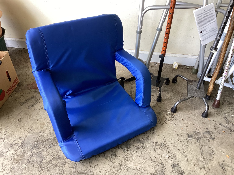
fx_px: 210
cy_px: 88
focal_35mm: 31
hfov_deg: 58.3
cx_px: 117
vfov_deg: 45.4
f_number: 2.4
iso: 80
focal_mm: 3.3
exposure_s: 1/60
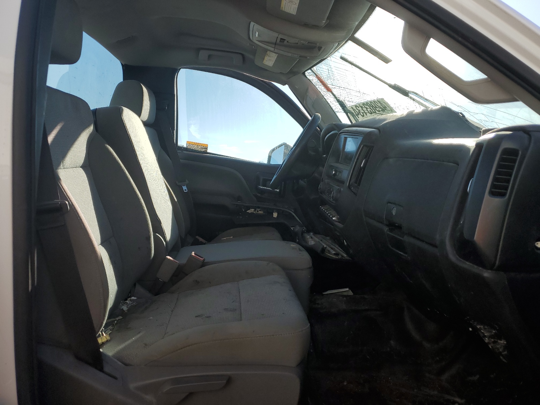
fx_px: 406
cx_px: 270
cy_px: 202
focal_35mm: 26
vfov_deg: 53.1
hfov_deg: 67.3
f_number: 1.5
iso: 50
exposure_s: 1/2500
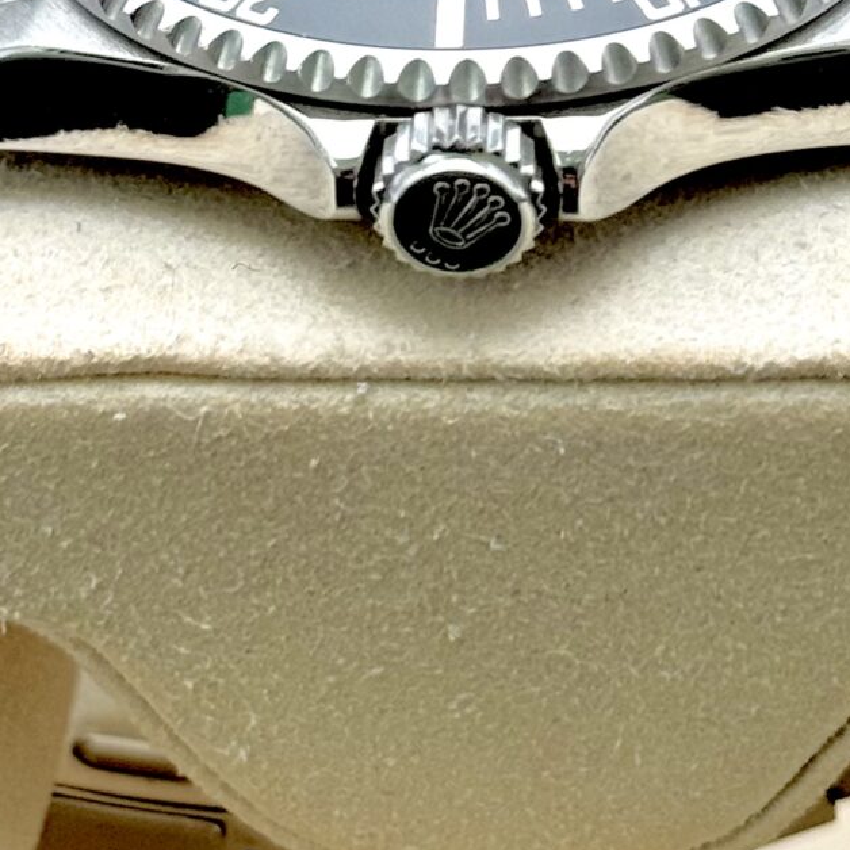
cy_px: -55
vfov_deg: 10.0
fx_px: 4806
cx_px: 552
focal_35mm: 173
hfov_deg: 10.1
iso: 64
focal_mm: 6.76
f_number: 1.78
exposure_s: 1/121
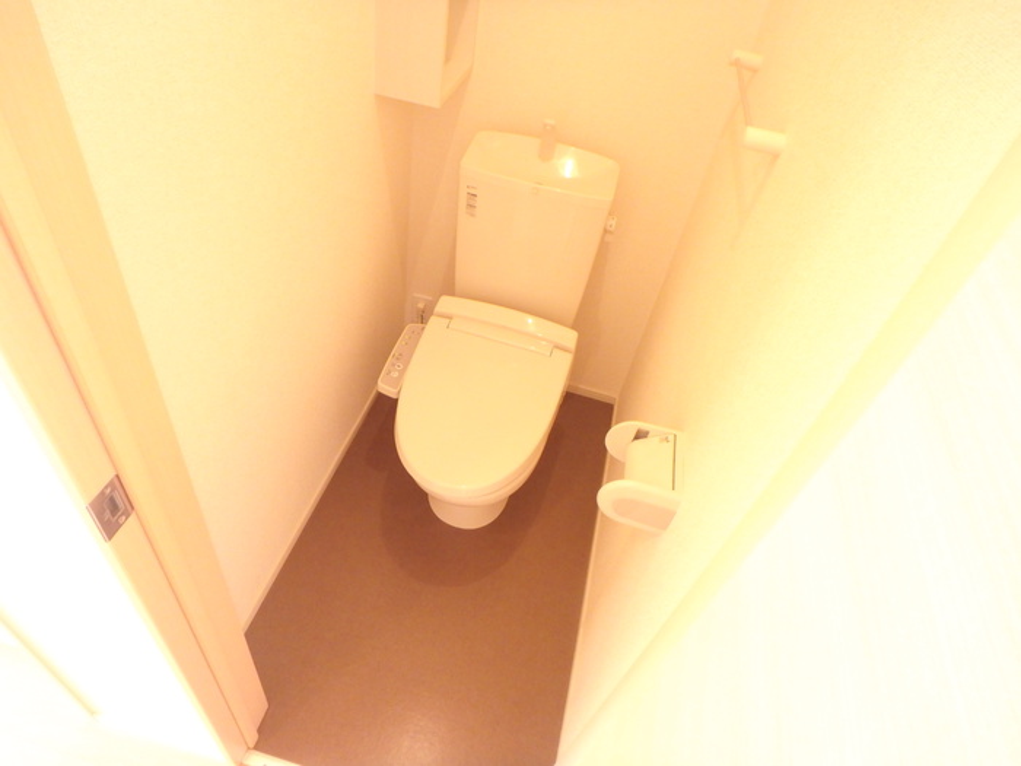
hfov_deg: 79.0
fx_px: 619
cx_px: 510
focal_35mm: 21
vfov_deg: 63.4
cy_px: 383
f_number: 3.5
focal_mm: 3.7
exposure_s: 1/30
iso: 800
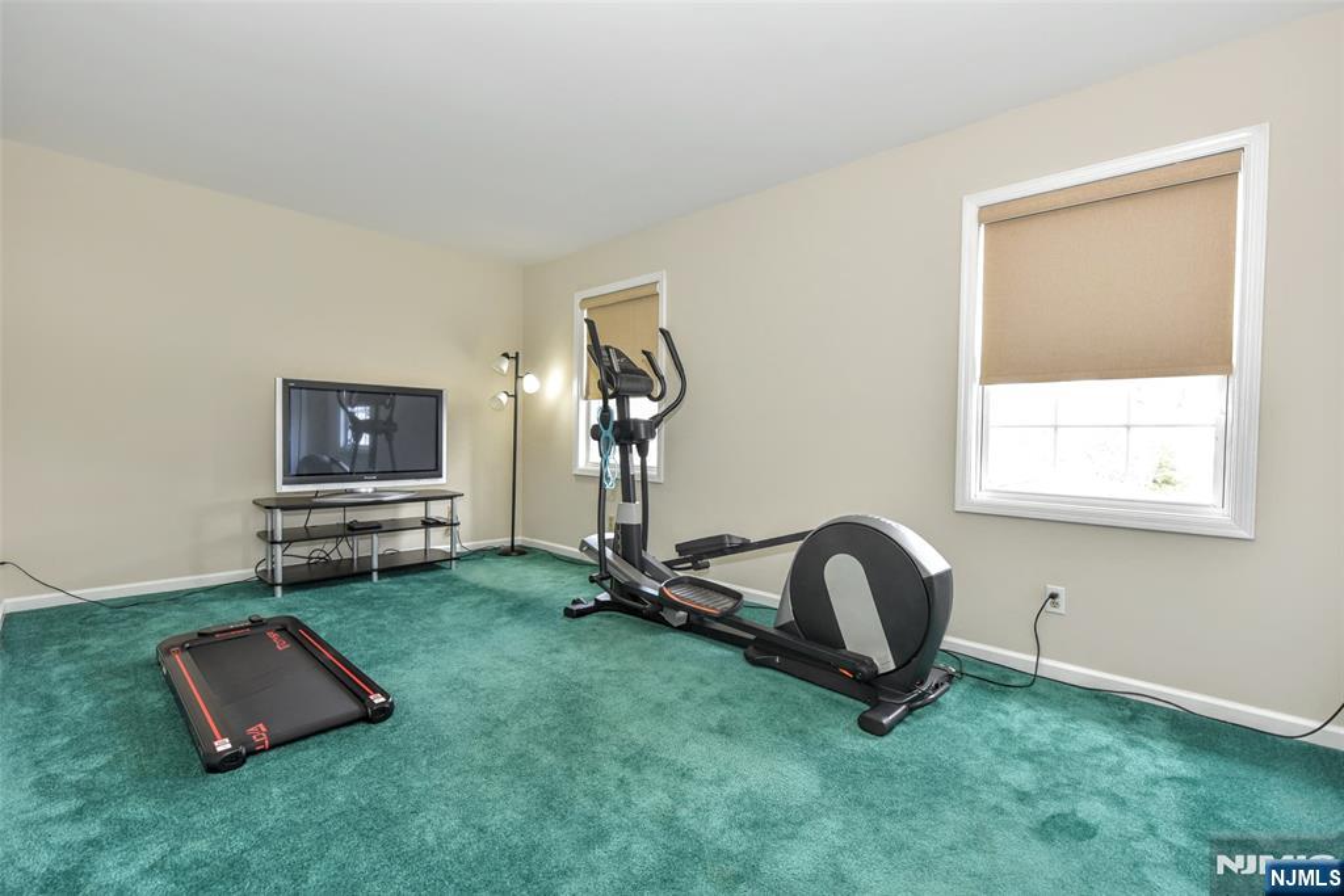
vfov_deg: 73.8
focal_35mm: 16
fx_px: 597
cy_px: 448
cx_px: 672
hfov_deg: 96.7
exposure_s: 1/80
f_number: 4.5
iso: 800
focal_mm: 16
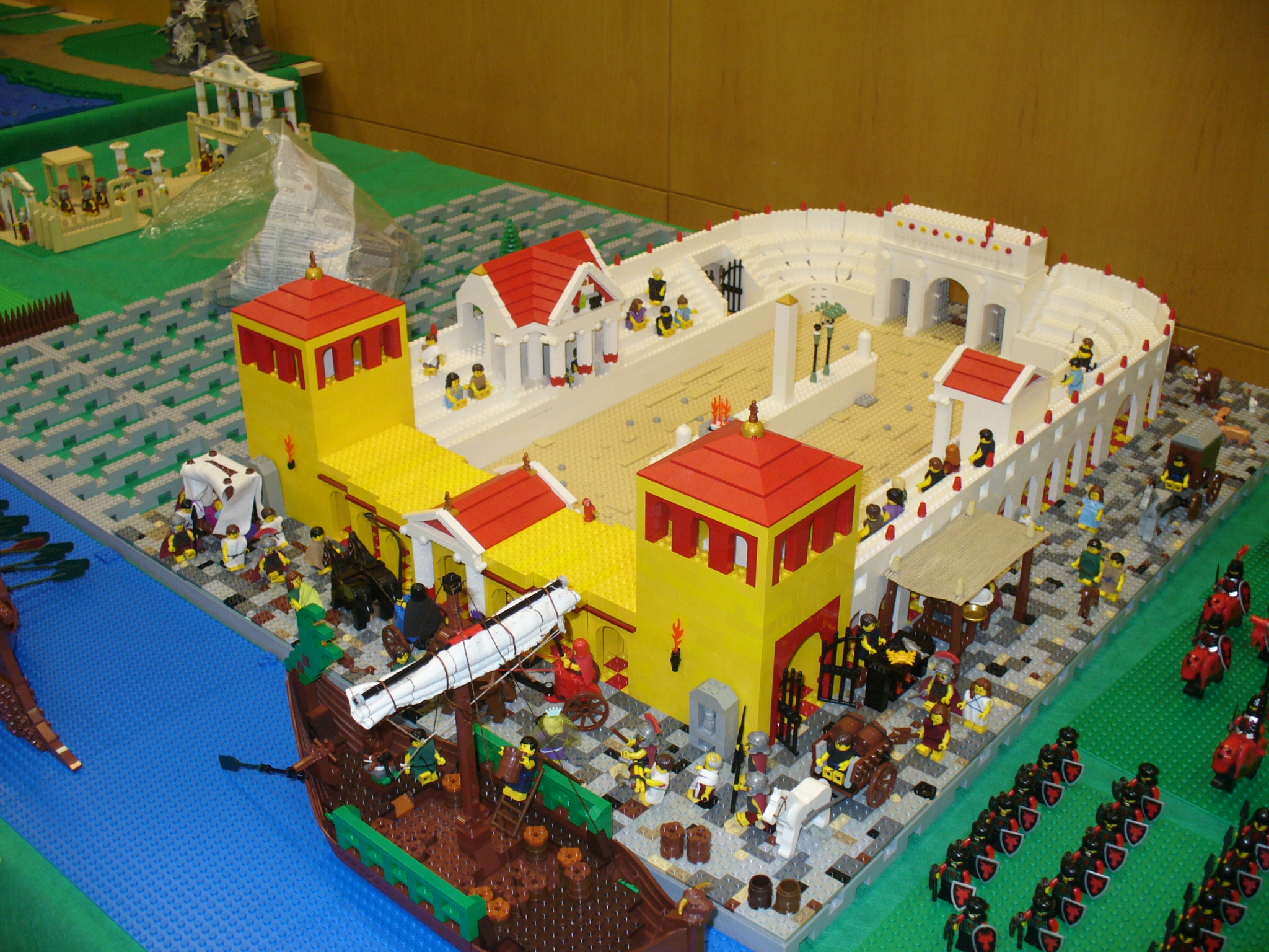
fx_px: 1356
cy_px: 476
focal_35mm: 37
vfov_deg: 38.7
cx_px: 634
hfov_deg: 50.1
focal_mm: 6.1
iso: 100
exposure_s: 1/30
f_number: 2.8
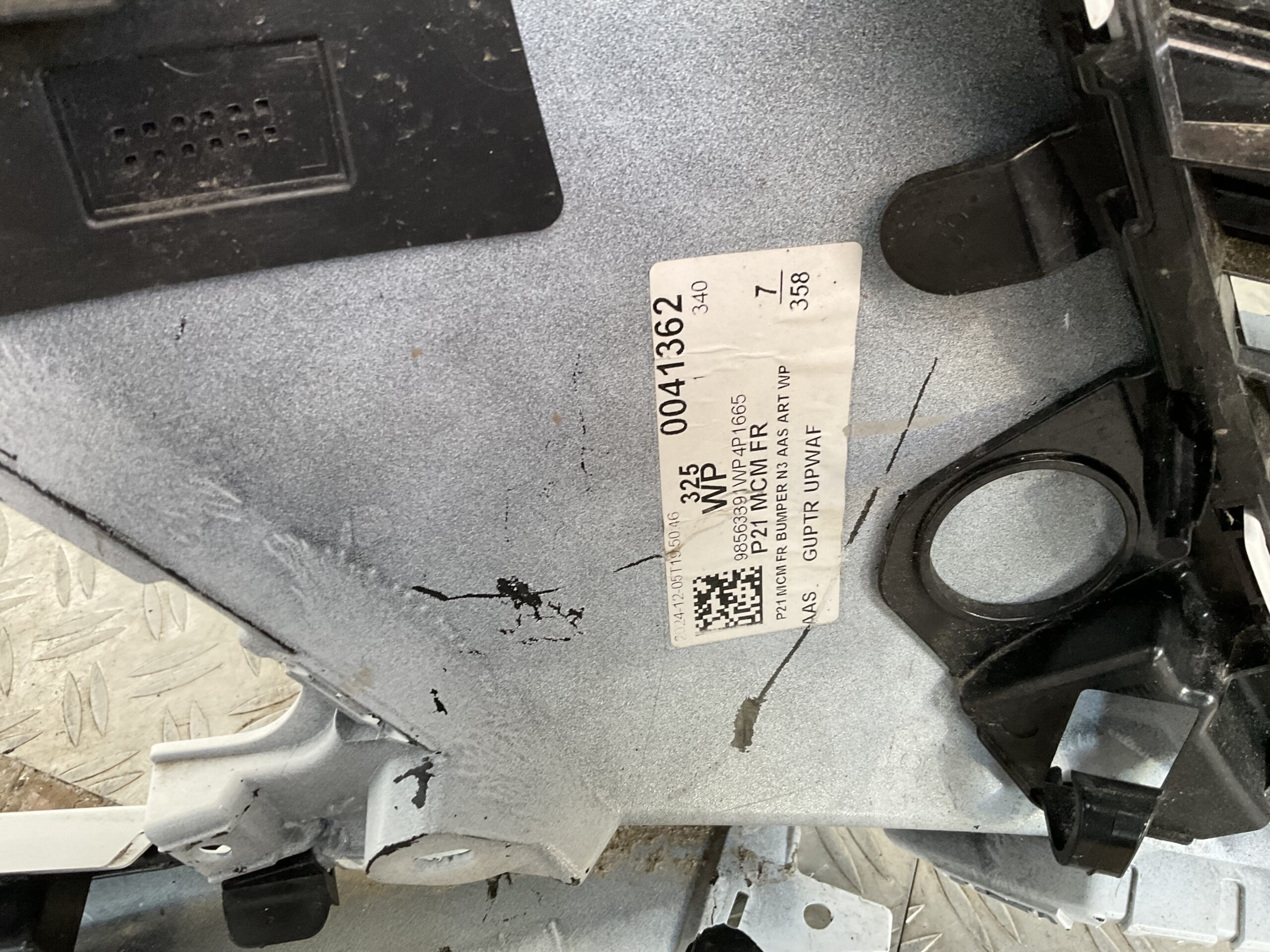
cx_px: 635
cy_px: 476
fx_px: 1064
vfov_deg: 48.2
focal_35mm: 29
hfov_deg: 61.7
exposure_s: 1/50
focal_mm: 3
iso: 80
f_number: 1.8
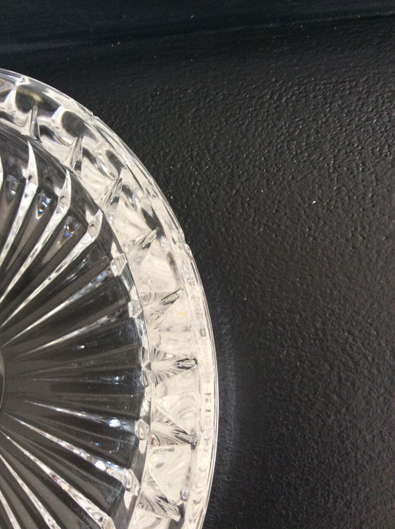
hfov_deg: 44.1
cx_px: 198
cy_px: 264
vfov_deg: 56.9
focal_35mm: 32
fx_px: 488
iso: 80
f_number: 2.4
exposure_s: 1/25
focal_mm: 3.3
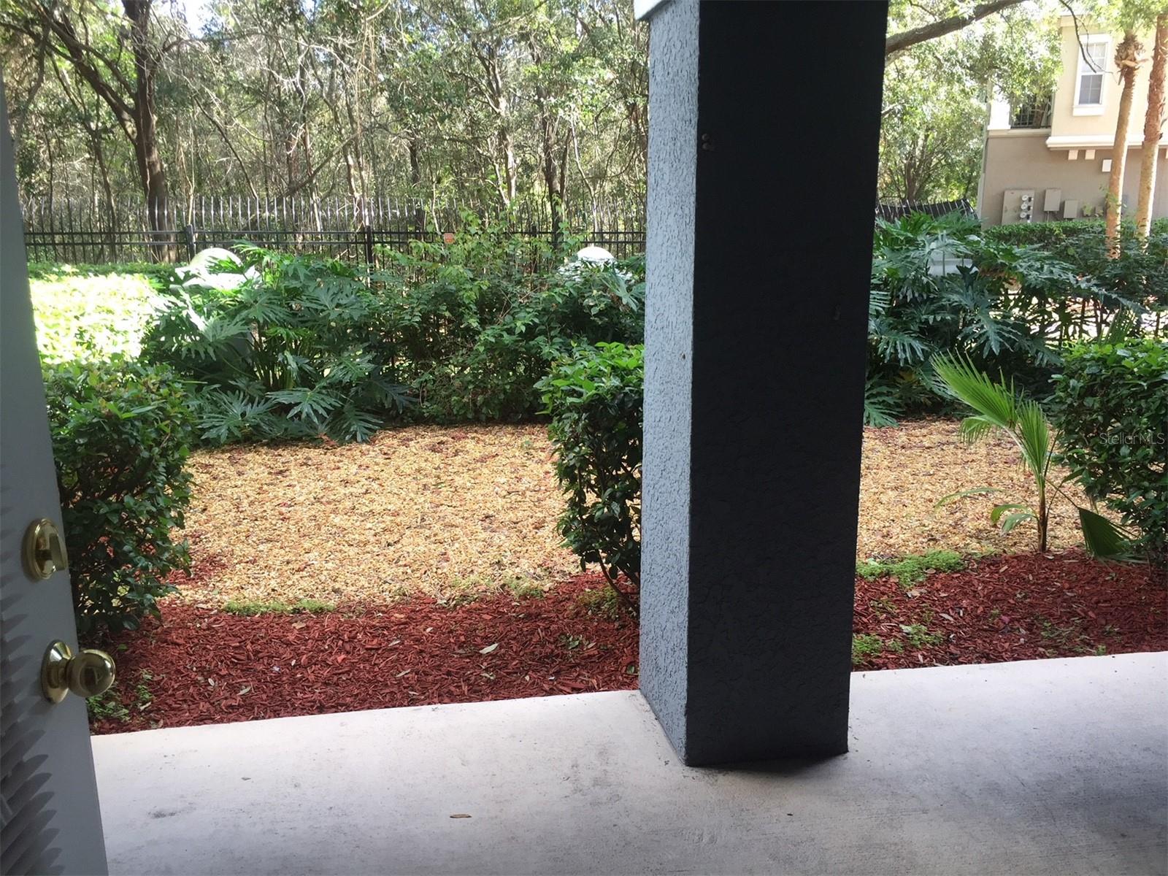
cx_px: 584
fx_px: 979
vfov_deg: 48.2
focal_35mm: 29
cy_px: 438
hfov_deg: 61.7
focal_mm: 4.15
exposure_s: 1/120
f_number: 2.2
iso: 50
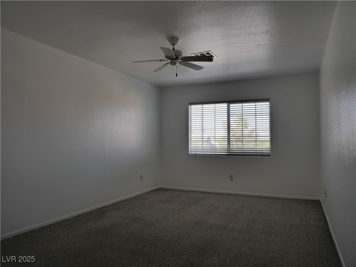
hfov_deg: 71.6
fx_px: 247
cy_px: 134
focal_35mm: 24
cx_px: 178
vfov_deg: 56.8
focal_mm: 12
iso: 800
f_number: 5
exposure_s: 1/200
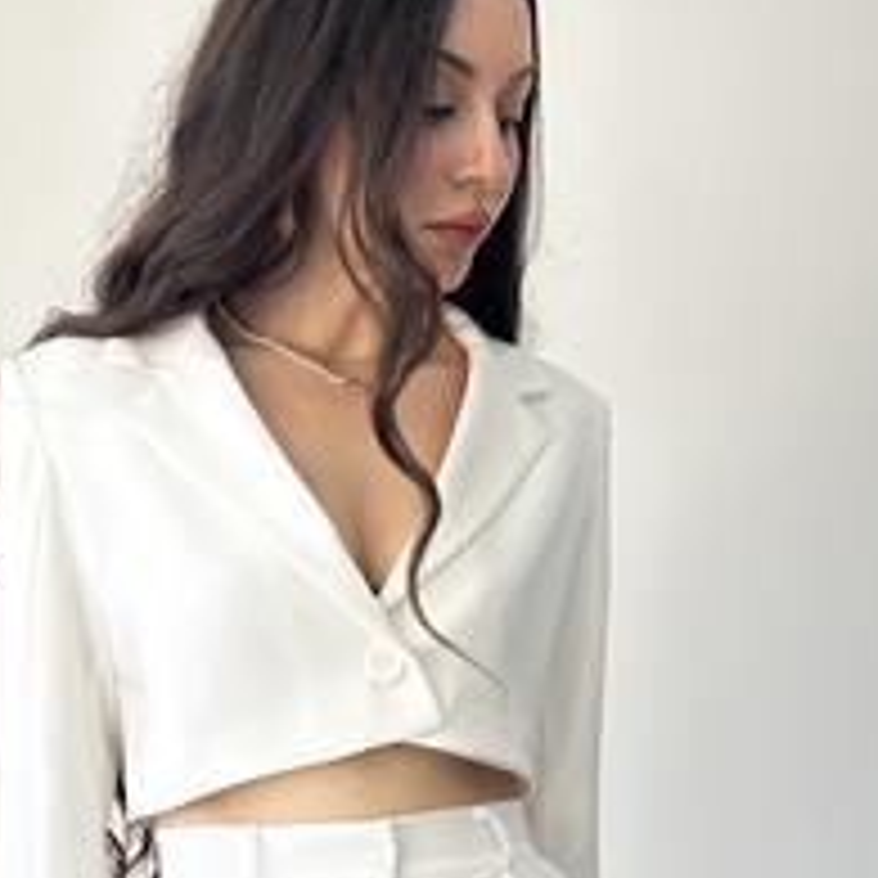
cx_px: 473
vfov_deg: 27.7
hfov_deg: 29.5
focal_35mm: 58
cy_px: 889
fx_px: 1664
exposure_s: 1/379
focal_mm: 6.86
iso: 80
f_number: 1.78
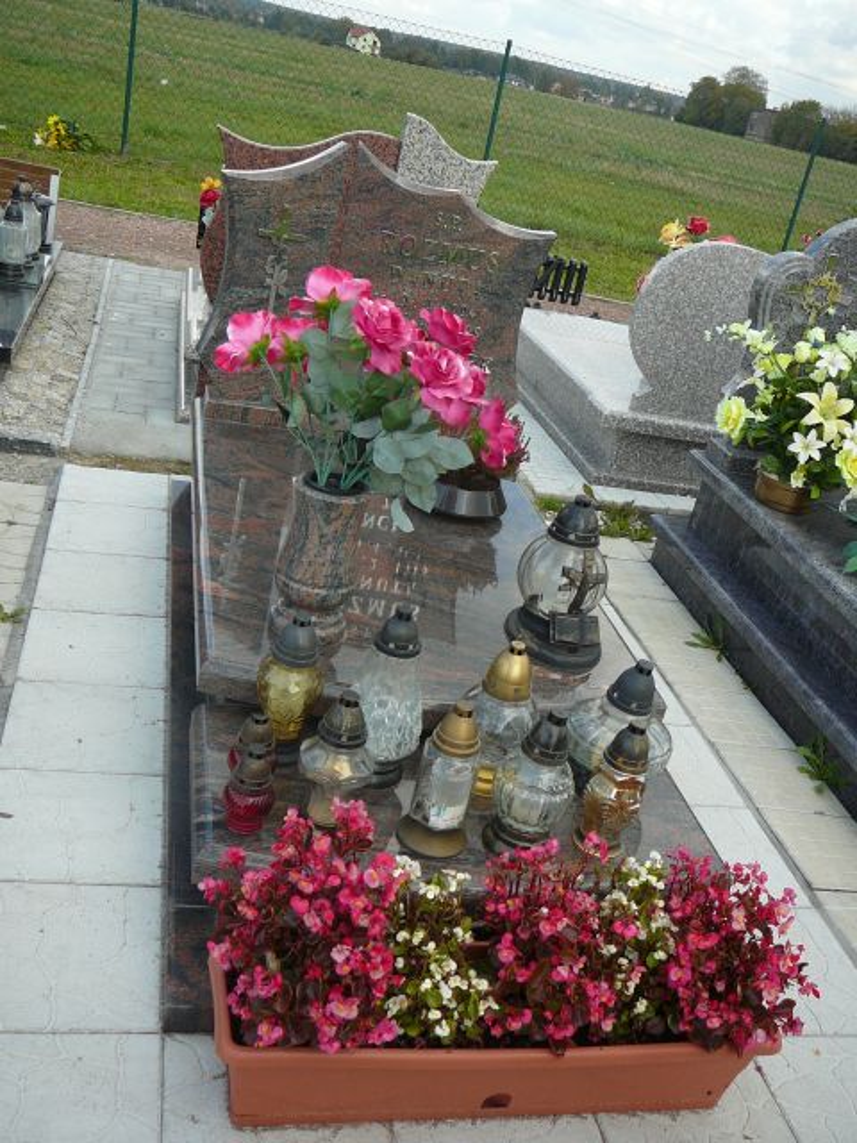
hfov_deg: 40.7
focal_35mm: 35
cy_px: 572
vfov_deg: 52.6
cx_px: 428
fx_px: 1155
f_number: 2.8
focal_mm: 5.2
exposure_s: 1/400
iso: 80
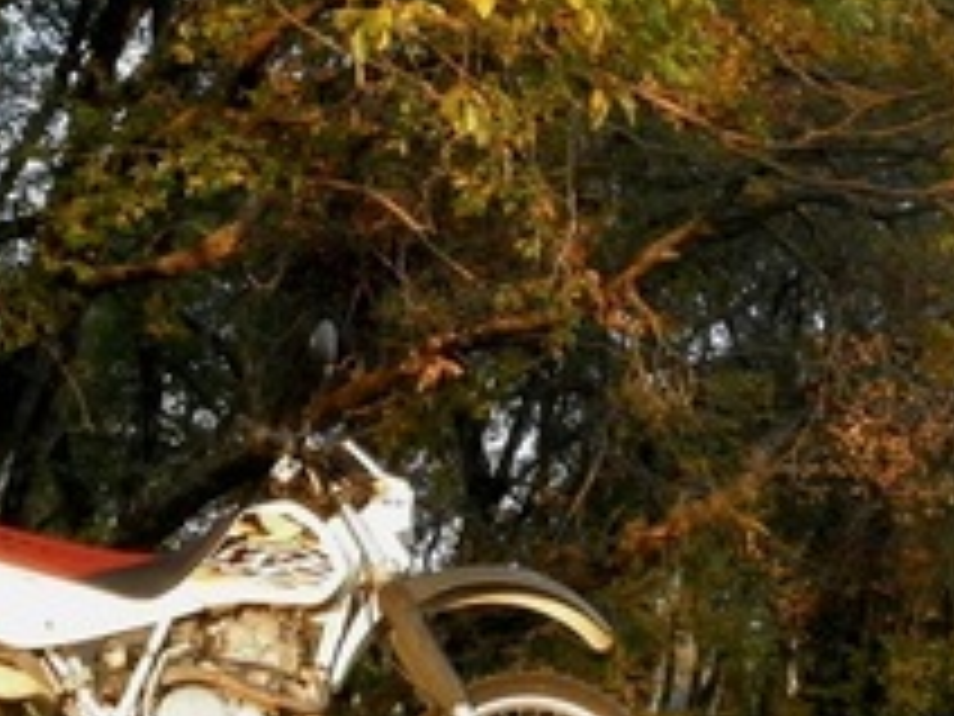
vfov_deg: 17.2
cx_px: 508
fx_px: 2370
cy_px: 306
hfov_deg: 22.8
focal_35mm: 86
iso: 400
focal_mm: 6.9
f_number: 3.9
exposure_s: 1/250
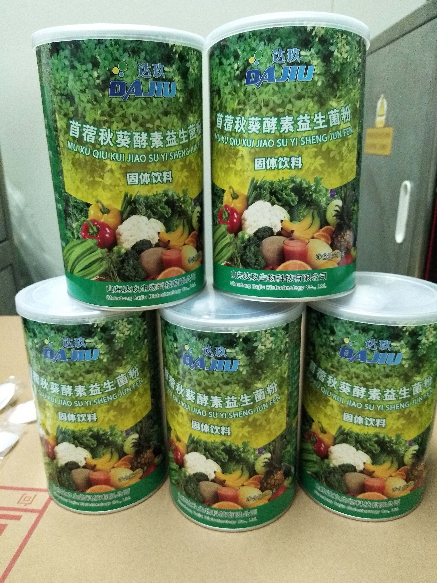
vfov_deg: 67.3
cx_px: 218
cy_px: 292
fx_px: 438
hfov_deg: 53.1
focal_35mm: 26
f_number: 2
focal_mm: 3.88
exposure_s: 1/25
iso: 640
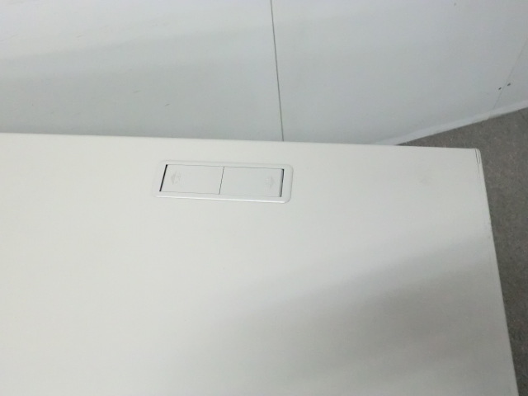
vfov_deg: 44.2
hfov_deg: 56.8
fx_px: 488
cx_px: 264
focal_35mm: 32
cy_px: 198
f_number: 3.5
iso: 800
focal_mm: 5.8
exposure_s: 1/60
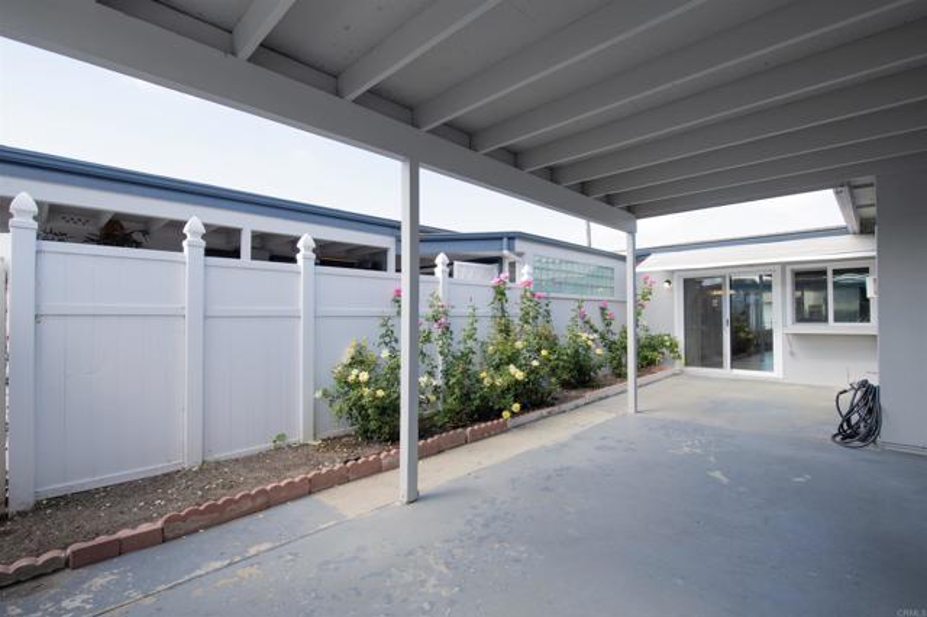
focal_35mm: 17
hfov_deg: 93.3
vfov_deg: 70.4
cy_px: 308
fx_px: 438
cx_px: 464
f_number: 9
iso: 250
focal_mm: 17
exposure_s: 1/100
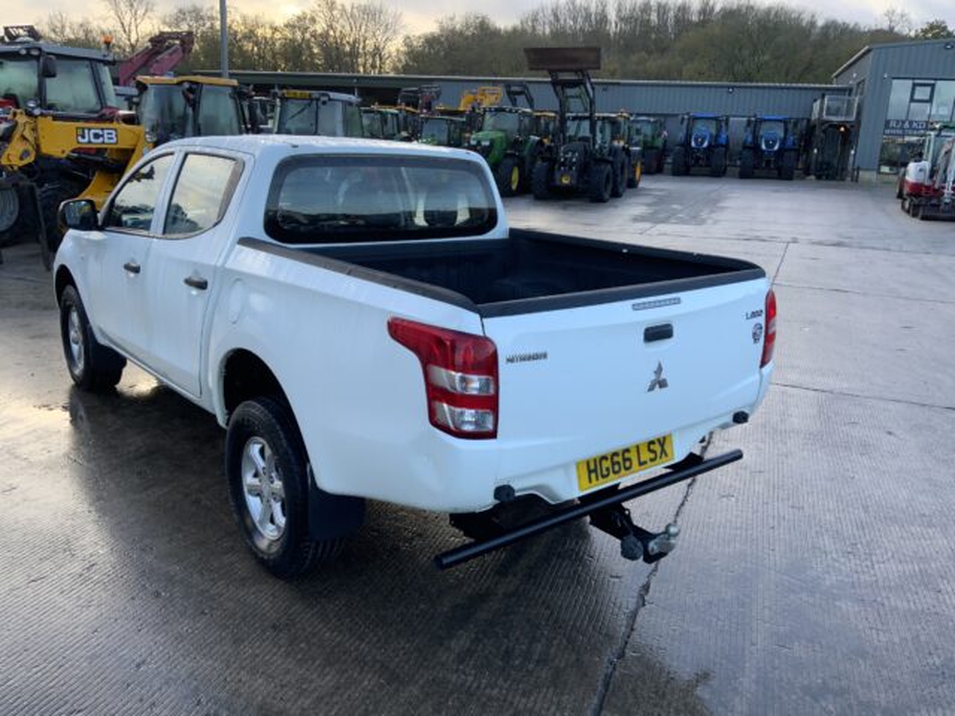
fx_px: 800
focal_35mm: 29
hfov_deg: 61.7
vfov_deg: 48.2
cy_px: 358
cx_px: 478
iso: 16
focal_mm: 3
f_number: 1.8
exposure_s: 1/123
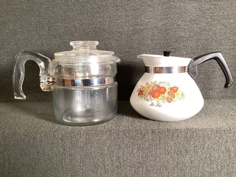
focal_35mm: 31
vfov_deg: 45.4
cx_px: 118
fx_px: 211
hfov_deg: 58.3
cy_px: 88
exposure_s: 1/60
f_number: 2.4
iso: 160
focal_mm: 3.3
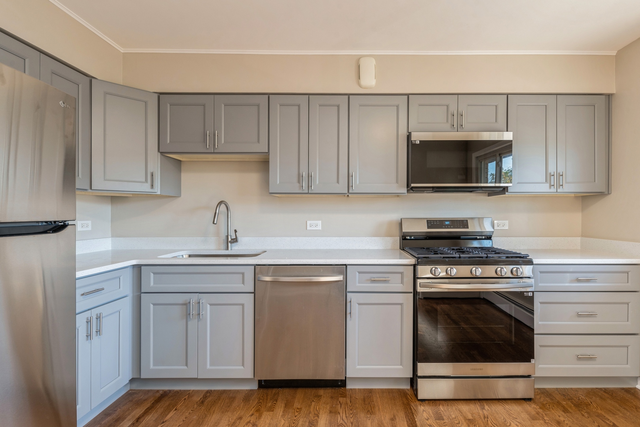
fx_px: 302
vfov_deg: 70.5
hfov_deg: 93.3
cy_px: 214
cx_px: 320
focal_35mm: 17
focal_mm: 17
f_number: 9
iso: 200
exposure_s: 1/5
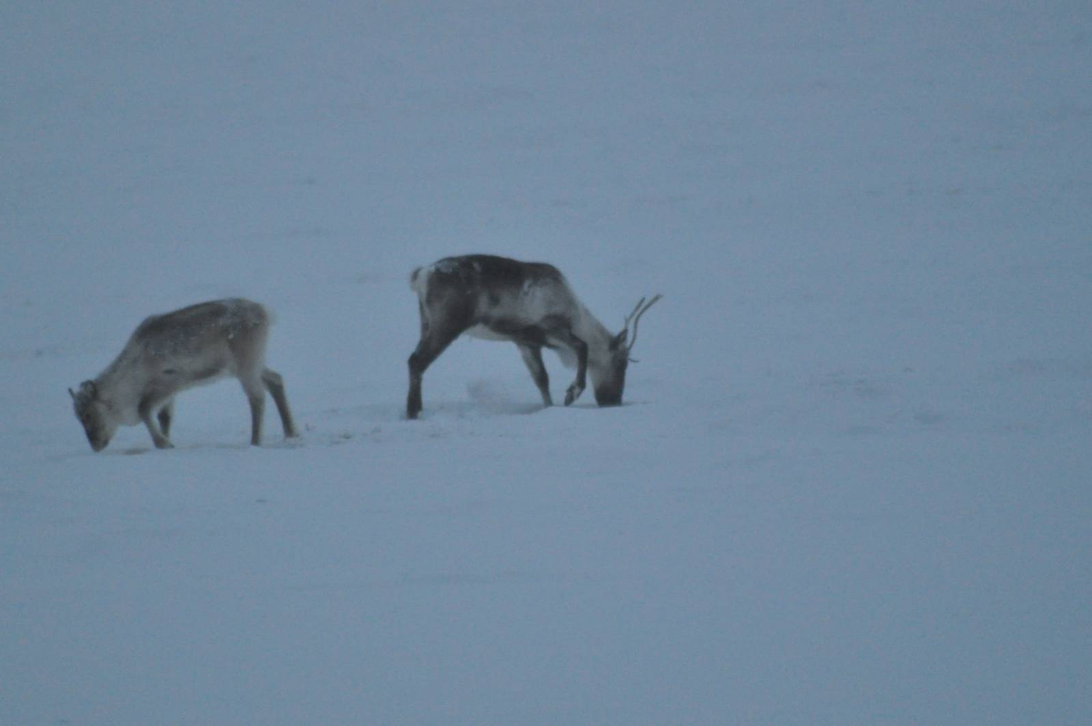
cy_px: 363
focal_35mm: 450
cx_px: 546
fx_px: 13635
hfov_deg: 4.6
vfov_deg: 3.0
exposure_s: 1/320
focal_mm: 300
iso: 1600
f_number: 5.6
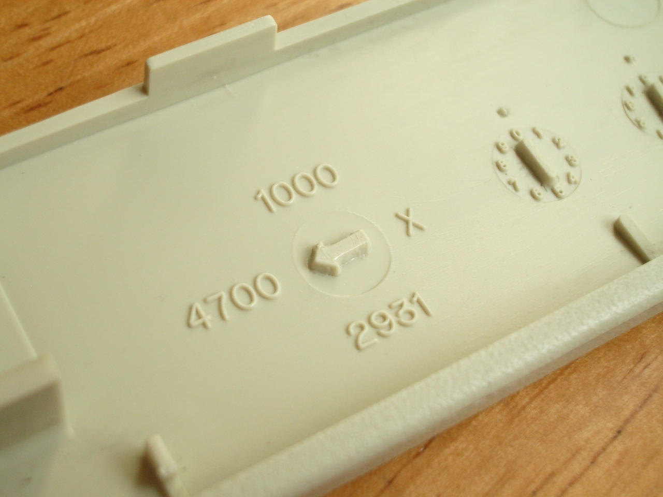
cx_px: 332
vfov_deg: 23.7
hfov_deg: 31.2
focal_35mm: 62
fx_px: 1187
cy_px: 248
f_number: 3.5
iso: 200
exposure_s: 1/100
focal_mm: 10.2
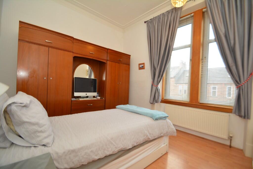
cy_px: 84
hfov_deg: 100.4
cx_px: 126
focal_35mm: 15
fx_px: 105
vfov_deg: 77.4
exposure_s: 1/60
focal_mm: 10
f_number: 4
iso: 400
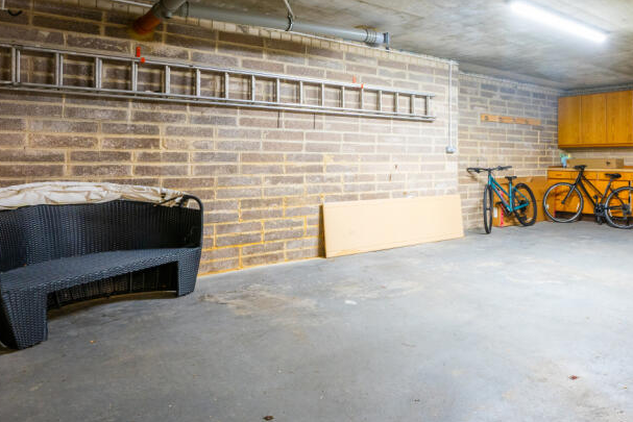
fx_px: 475
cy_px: 155
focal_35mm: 27
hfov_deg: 63.7
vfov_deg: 47.5
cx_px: 468
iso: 800
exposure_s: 1/2.5
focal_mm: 16
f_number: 11
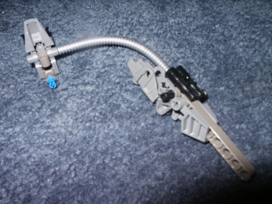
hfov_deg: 52.6
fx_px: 275
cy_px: 102
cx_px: 136
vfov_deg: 40.7
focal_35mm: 35
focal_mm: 7.18
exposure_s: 1/45
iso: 200
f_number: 6.7
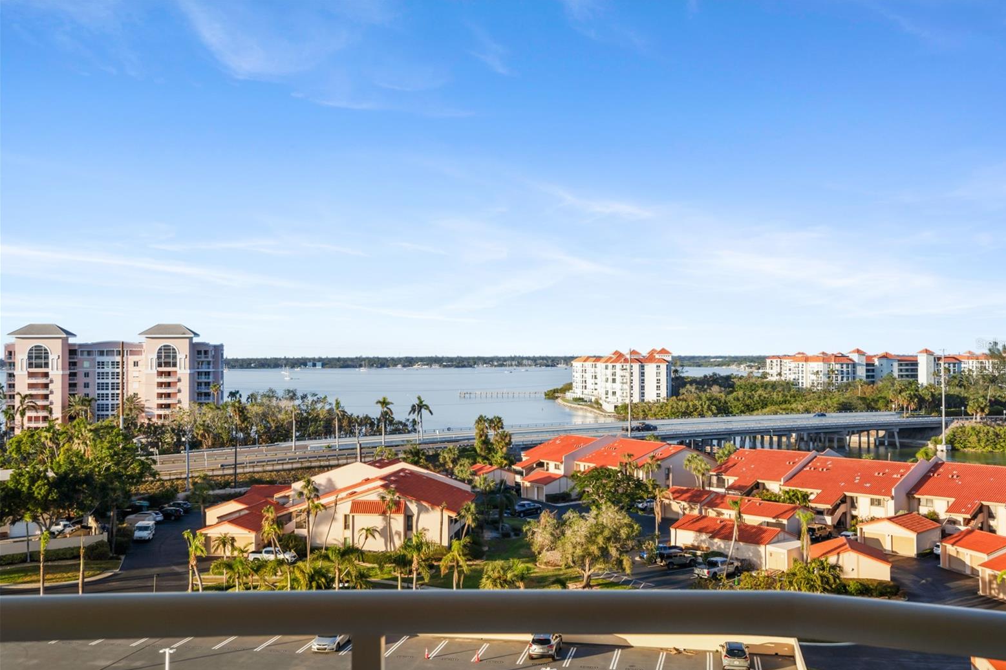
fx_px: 1006
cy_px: 343
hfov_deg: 53.1
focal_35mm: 36
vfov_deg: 36.8
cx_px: 517
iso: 250
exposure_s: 1/400
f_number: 9
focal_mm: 35
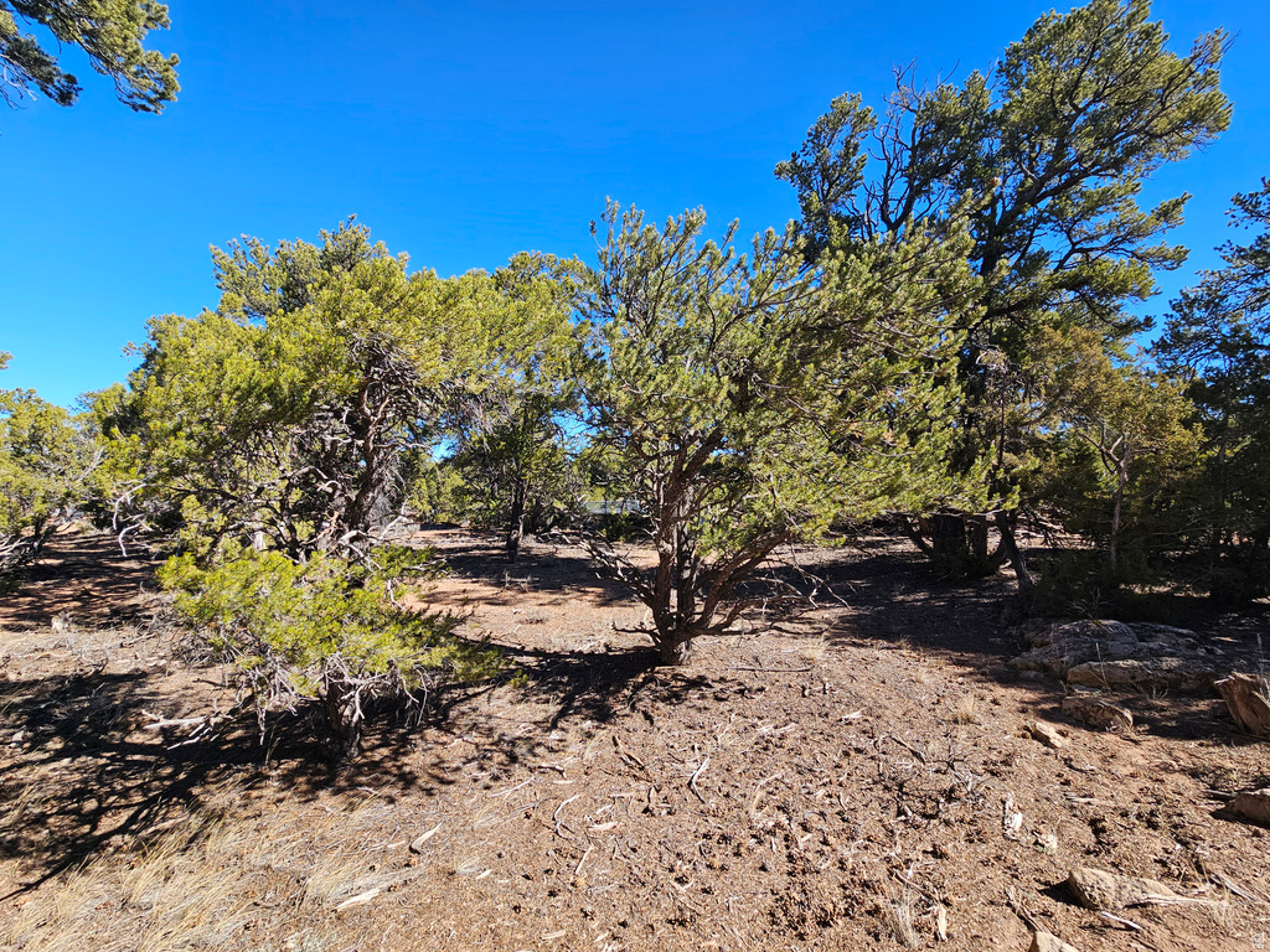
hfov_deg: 106.2
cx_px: 635
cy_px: 476
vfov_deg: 89.9
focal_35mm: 13
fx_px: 477
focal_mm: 2.2
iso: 50
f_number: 2.2
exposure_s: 1/812
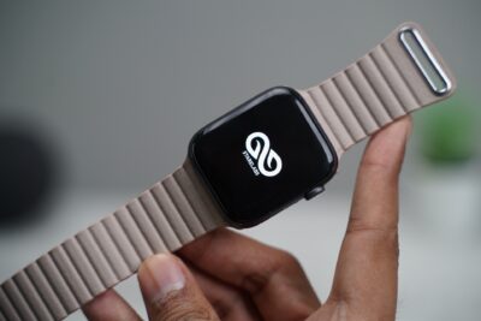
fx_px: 1002
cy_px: 160
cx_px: 240
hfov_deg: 27.0
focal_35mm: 75
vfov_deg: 18.2
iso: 1000
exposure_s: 1/80
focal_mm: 75
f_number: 4
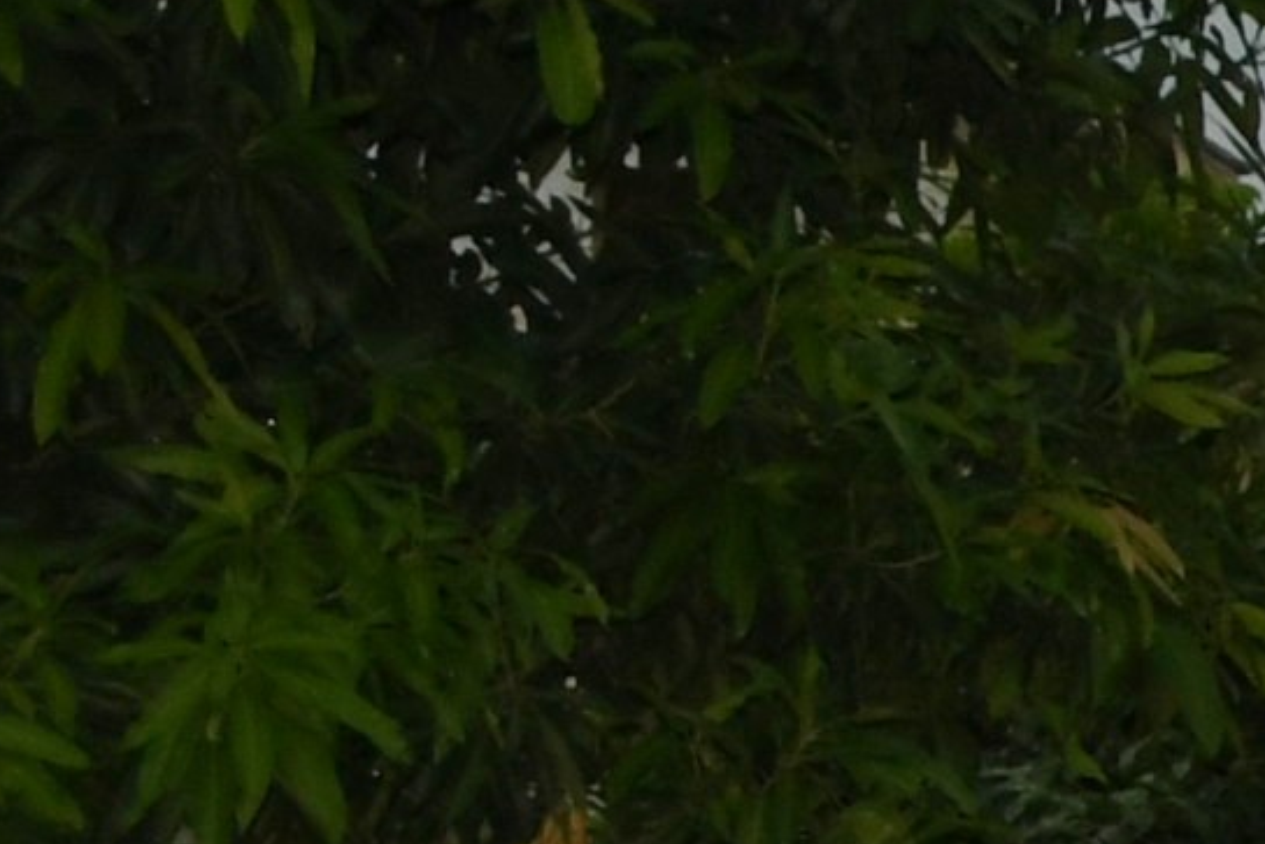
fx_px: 8500
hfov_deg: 7.2
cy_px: 1700
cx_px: 4297
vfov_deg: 5.6
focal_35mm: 242
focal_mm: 21
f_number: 4
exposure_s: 1/200
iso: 1000
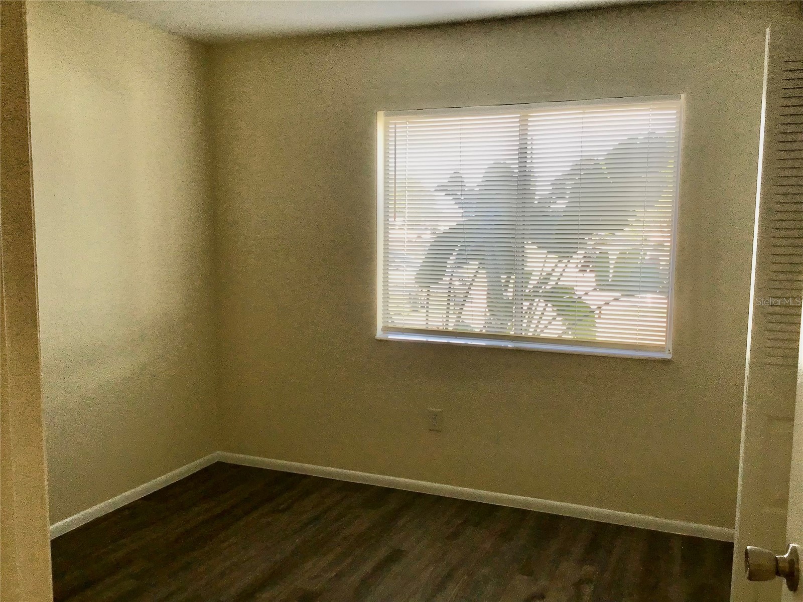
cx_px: 402
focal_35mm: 31
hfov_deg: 58.4
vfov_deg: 45.4
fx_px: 719
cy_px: 301
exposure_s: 1/60
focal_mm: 3.3
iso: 32
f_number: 2.4
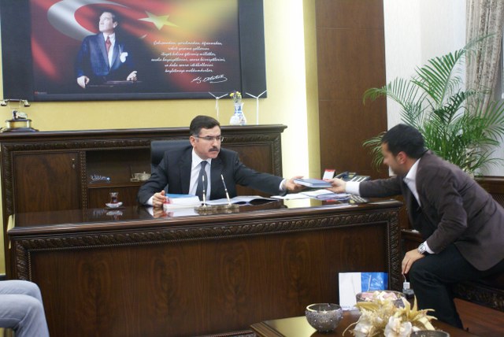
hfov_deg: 43.6
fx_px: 631
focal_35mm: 45
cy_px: 168
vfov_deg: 29.9
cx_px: 252
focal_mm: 30
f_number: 5
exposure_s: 1/13
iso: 400
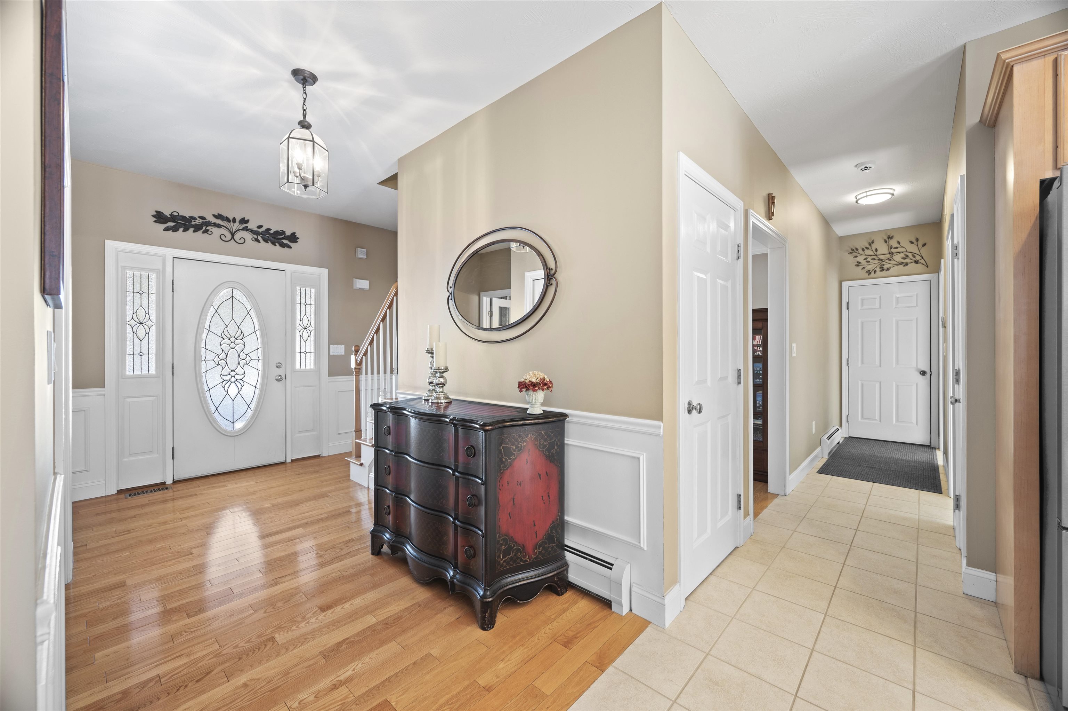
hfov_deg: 104.3
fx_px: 415
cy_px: 356
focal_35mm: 14
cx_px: 534
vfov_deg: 81.1
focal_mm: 14
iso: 250
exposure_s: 2.5
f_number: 7.1
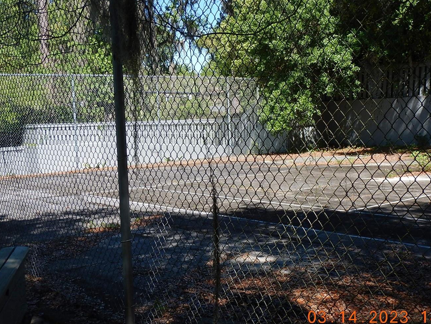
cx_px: 229
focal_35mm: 49
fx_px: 610
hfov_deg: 38.9
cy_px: 160
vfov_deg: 29.7
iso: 125
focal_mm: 7.2
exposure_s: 1/400
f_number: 4.2
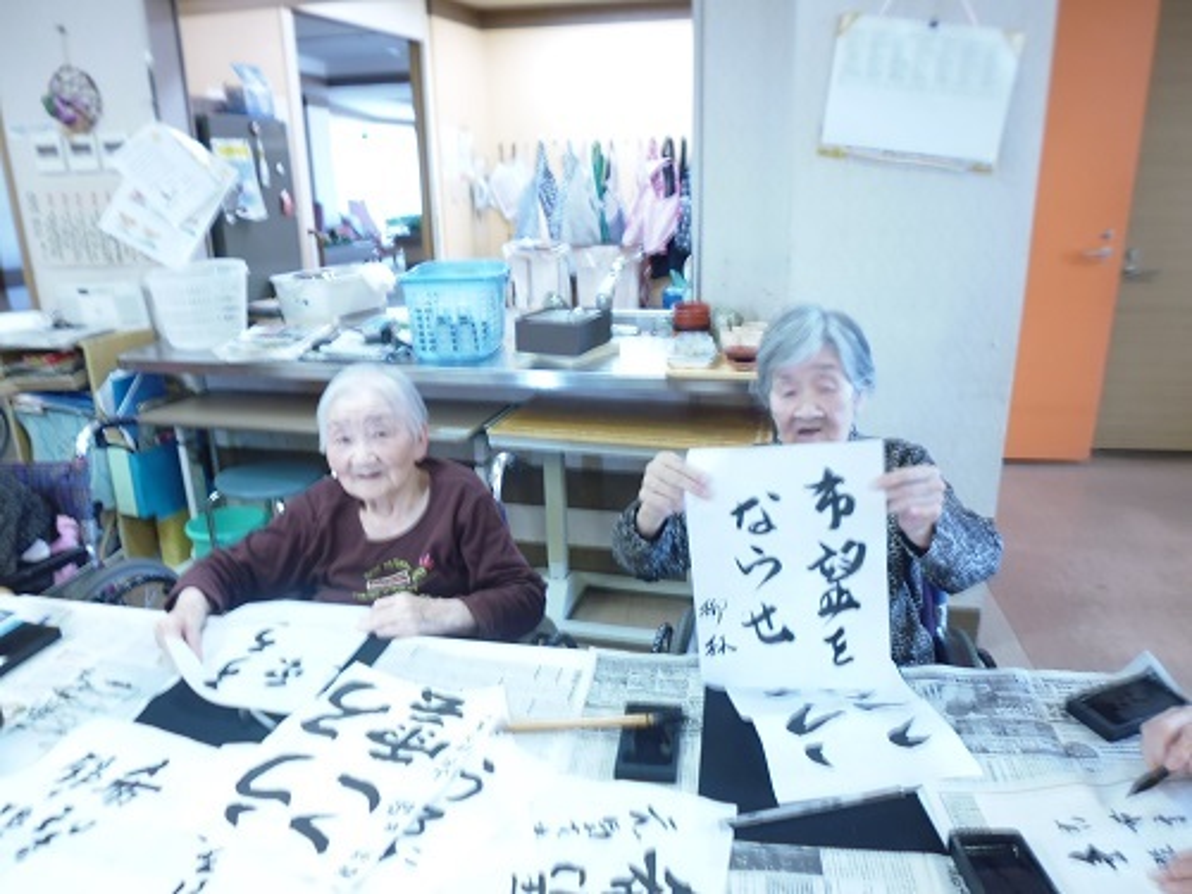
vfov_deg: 56.8
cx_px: 596
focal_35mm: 24
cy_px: 447
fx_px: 826
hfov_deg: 71.6
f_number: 2.8
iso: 100
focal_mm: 4.3
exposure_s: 1/8
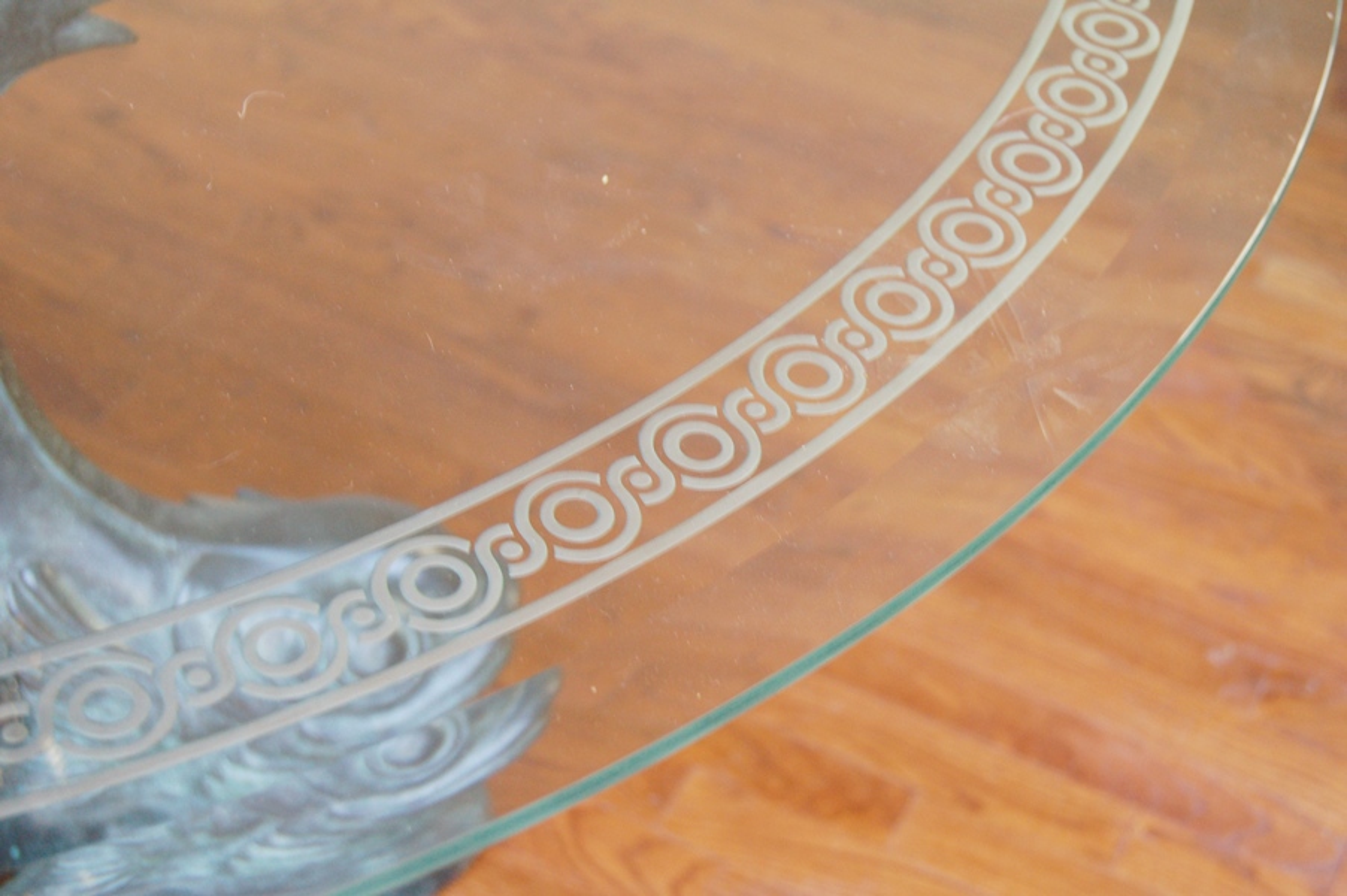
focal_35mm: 63
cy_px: 448
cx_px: 674
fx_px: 2355
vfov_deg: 21.5
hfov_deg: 31.9
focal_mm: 42
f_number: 5.3
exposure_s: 1/13
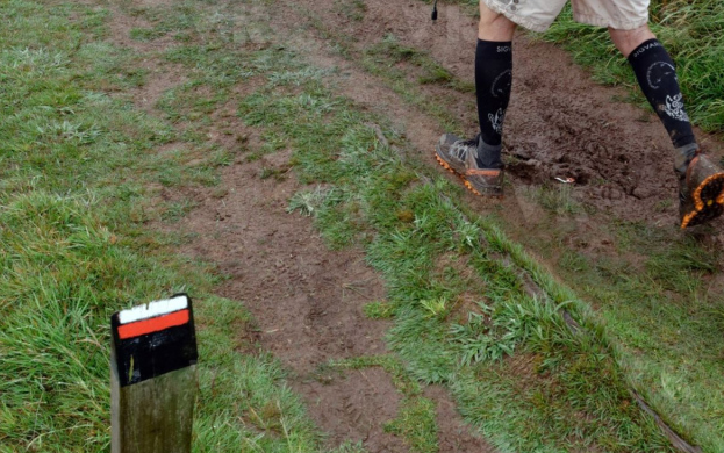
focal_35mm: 47
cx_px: 440
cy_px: 238
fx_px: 928
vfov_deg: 27.4
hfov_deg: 42.4
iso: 1000
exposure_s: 1/800
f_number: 8
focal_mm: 24
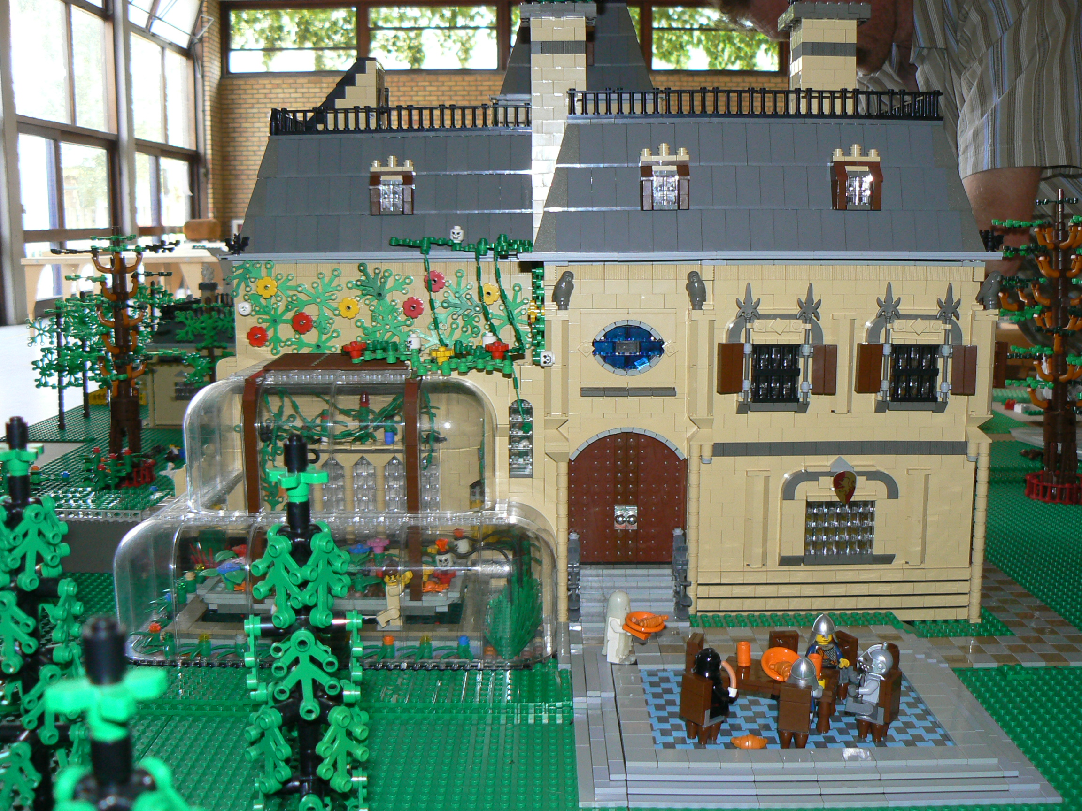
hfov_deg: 51.4
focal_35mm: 36
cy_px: 406
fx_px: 1125
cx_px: 541
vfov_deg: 39.7
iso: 100
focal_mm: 6
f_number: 2.8
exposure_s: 1/25
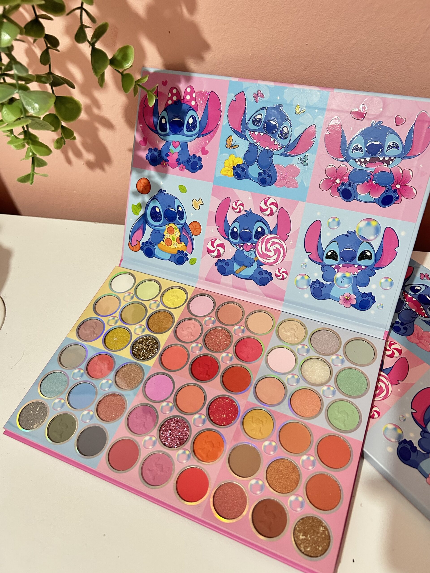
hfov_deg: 53.1
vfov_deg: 67.3
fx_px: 431
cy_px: 286
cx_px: 215
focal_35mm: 26
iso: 400
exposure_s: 1/50
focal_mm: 5.7
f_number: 1.5
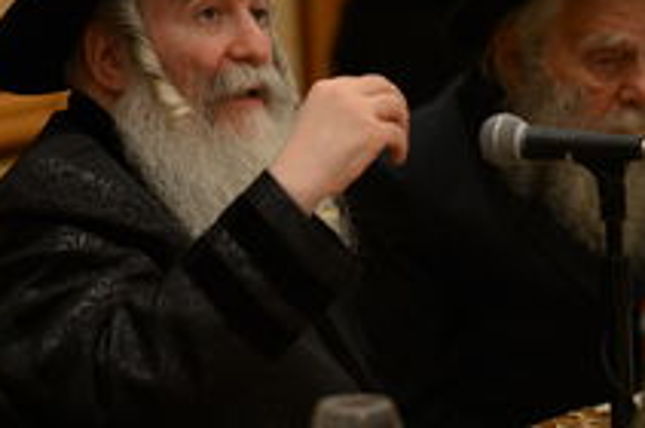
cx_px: 190
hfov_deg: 6.4
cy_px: 199
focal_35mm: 323
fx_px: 5778
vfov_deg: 4.2
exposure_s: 1/60
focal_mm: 170
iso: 1250
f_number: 2.8
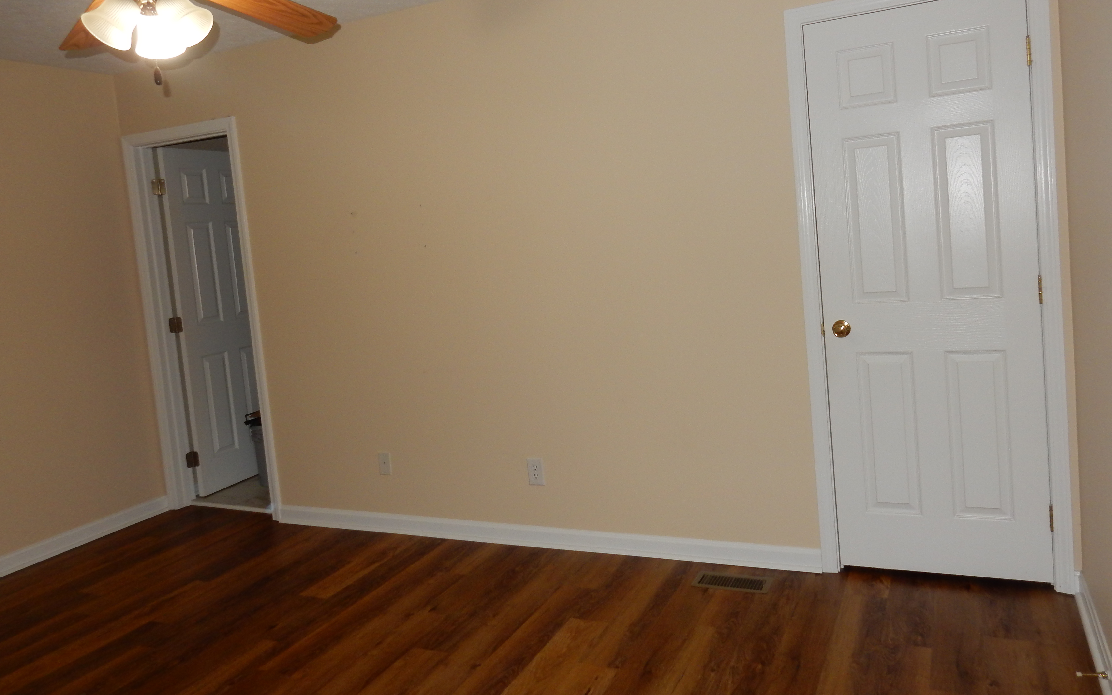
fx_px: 818
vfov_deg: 45.8
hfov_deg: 68.4
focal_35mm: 27
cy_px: 289
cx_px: 561
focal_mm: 4.5
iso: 200
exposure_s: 1/30
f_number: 3.7
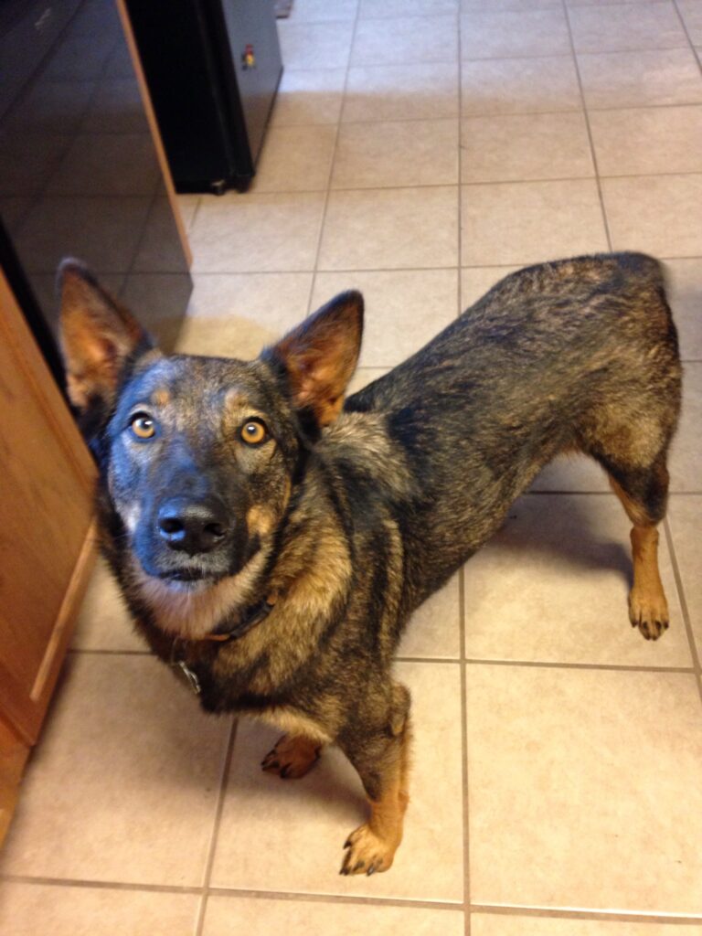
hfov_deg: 42.9
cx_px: 351
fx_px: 892
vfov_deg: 55.4
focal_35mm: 33
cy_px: 468
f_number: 2.4
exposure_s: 1/20
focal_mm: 4.12
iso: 250
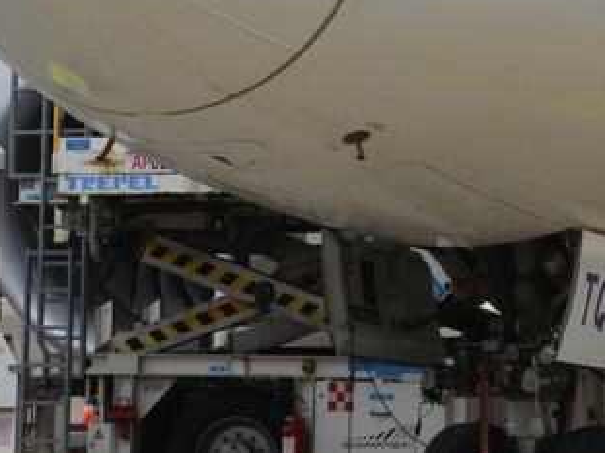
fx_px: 3127
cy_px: -111
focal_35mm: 179
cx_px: 574
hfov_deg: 11.0
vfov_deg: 8.2
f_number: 13
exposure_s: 1/640
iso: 400
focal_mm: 32
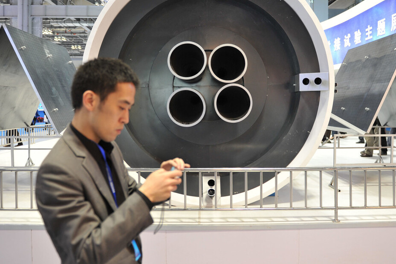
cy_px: 115
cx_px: 205
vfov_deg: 42.2
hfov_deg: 60.3
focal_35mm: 31
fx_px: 341
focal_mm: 24
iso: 640
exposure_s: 1/50
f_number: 2.8
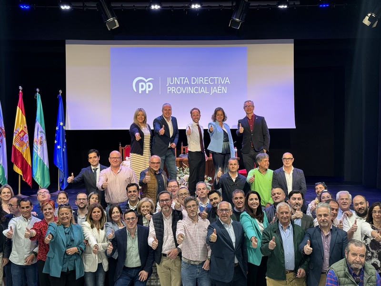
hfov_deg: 39.7
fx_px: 528
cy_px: 143
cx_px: 190
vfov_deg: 30.3
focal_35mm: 48
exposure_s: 1/50
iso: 100
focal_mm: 6.76
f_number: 1.78
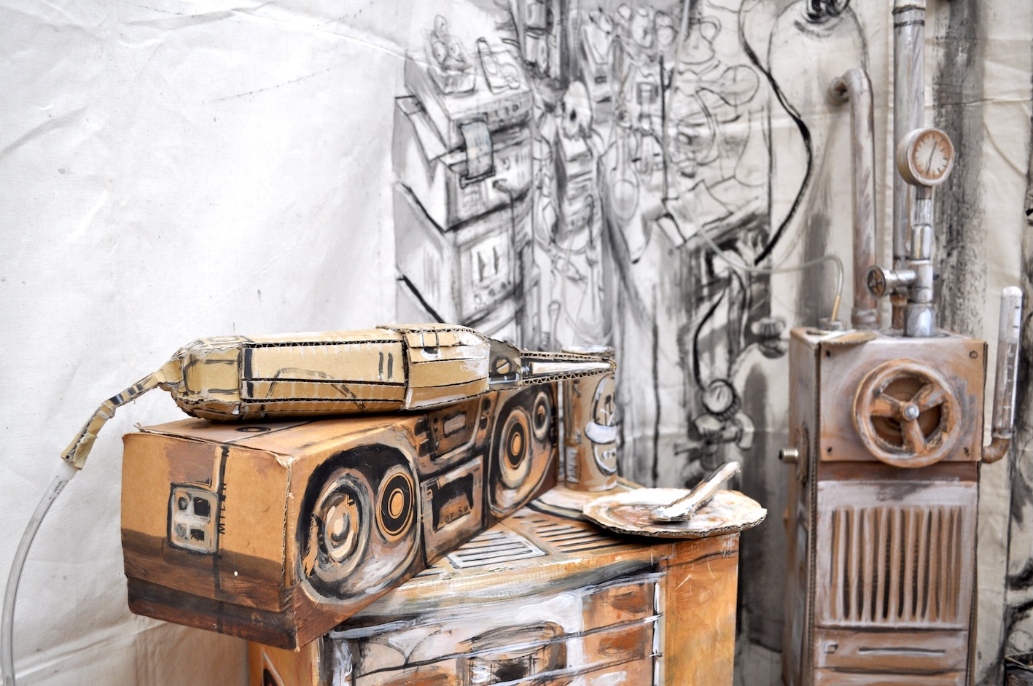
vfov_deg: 39.9
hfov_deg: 57.3
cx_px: 516
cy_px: 343
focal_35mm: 33
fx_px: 946
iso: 400
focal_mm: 22
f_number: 4
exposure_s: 1/60
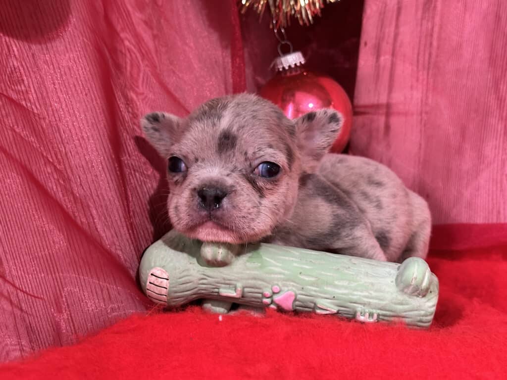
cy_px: 190
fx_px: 703
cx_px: 254
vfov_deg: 30.3
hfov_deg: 39.7
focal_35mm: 48
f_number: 1.78
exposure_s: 1/40
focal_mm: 6.86
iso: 500
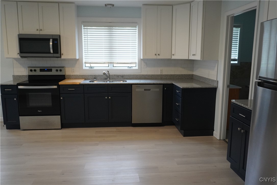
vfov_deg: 43.6
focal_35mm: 30
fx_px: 231
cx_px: 138
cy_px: 92
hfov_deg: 61.9
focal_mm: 20
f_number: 4
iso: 1600
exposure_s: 1/160
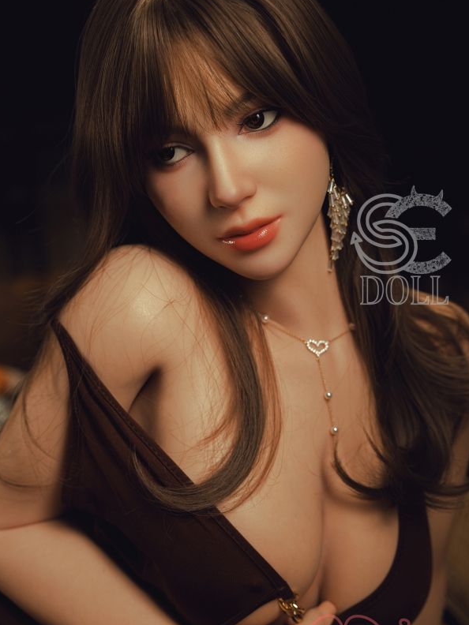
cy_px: 338
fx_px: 1283
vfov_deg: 27.4
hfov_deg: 20.7
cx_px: 234
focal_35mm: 71
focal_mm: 65
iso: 400
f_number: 4
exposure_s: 1/160
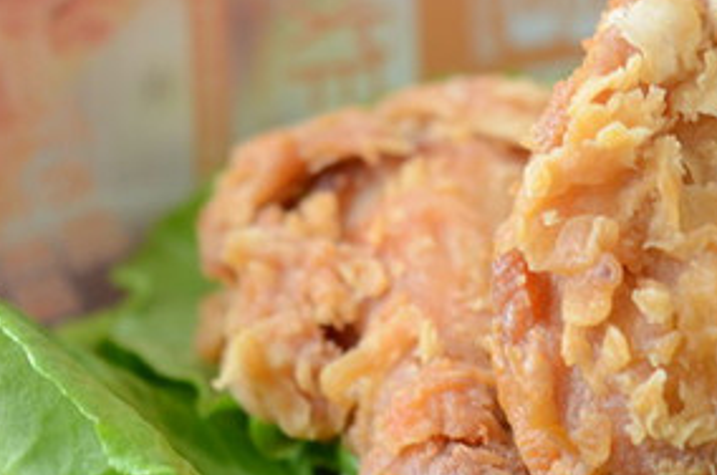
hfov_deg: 10.3
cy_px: 203
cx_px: 692
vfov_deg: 6.9
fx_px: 3935
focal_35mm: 198
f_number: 3.5
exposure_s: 1/50
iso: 100
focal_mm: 50
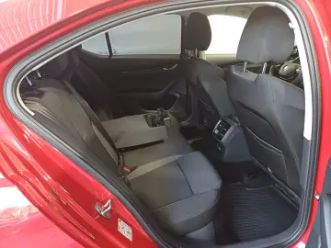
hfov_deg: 69.4
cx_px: 166
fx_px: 239
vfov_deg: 54.9
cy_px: 124
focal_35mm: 25
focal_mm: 4.65
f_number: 1.8
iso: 400
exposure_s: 1/33.3
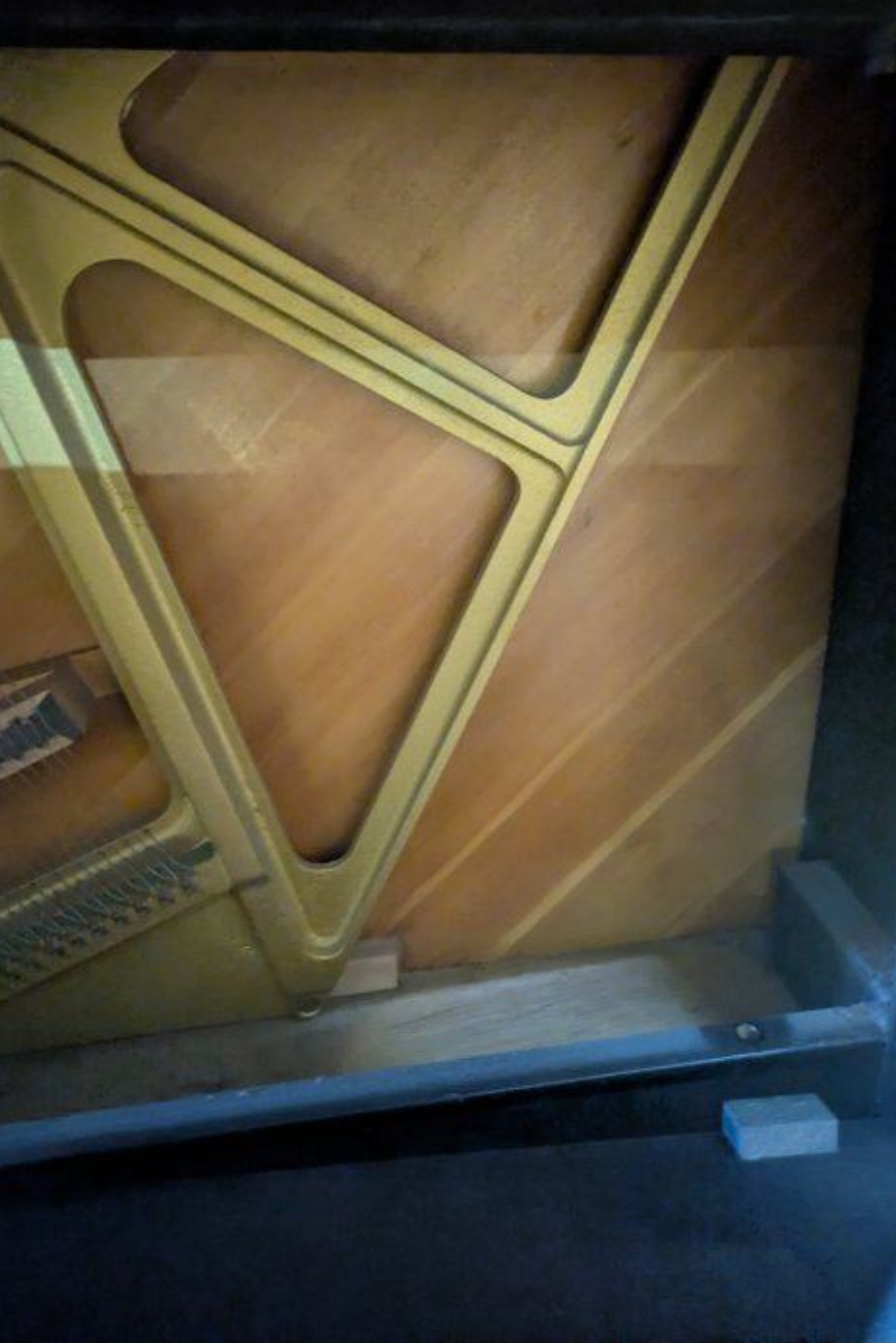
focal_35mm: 27
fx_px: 1007
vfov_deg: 67.4
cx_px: 485
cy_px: 648
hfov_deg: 47.9
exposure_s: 1/13.3
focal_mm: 5.43
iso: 3908
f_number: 1.89
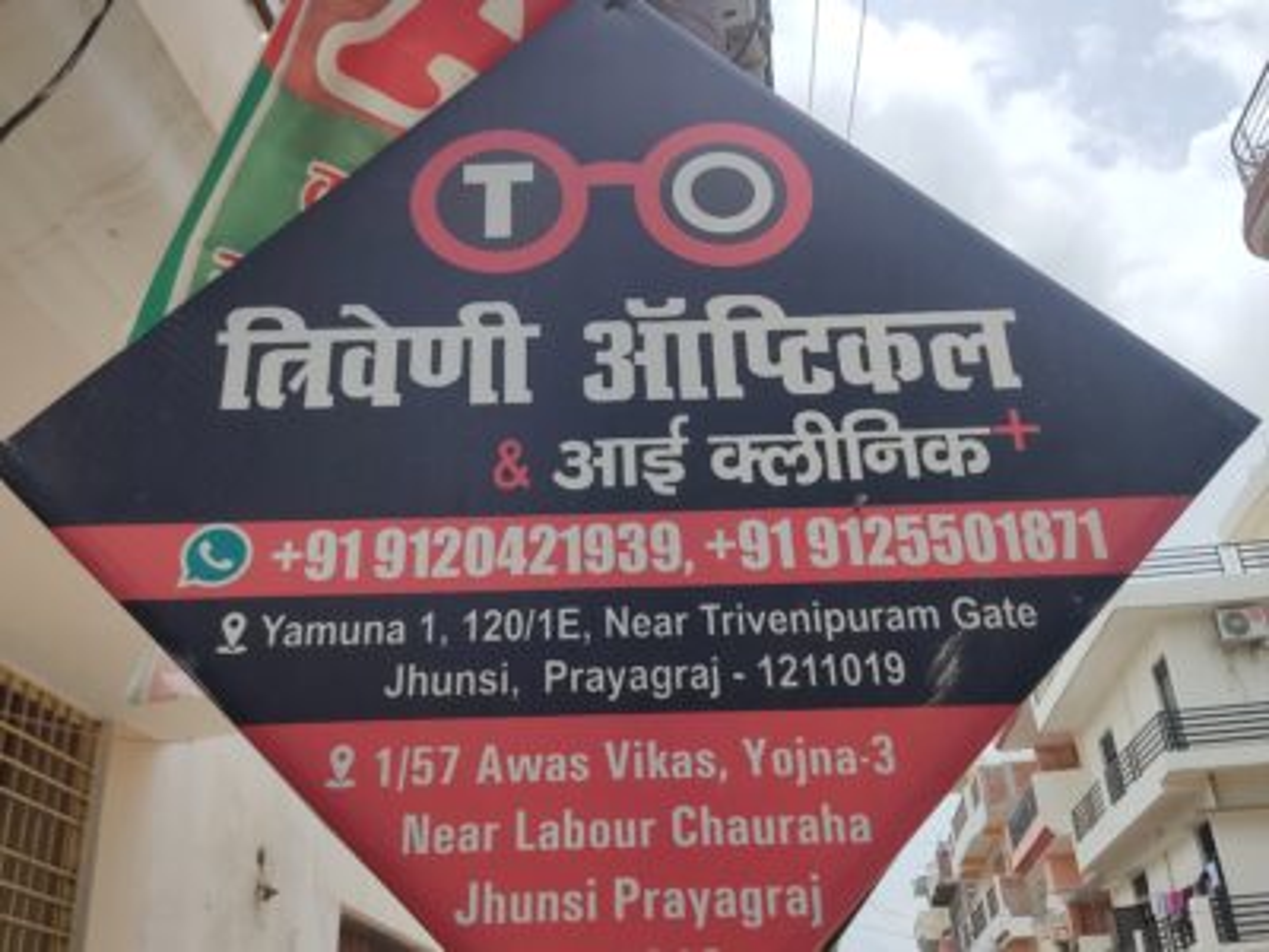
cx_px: 634
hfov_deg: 67.3
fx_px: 953
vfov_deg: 53.1
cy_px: 476
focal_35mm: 26
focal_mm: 4.74
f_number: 1.79
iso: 100
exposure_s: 1/1708
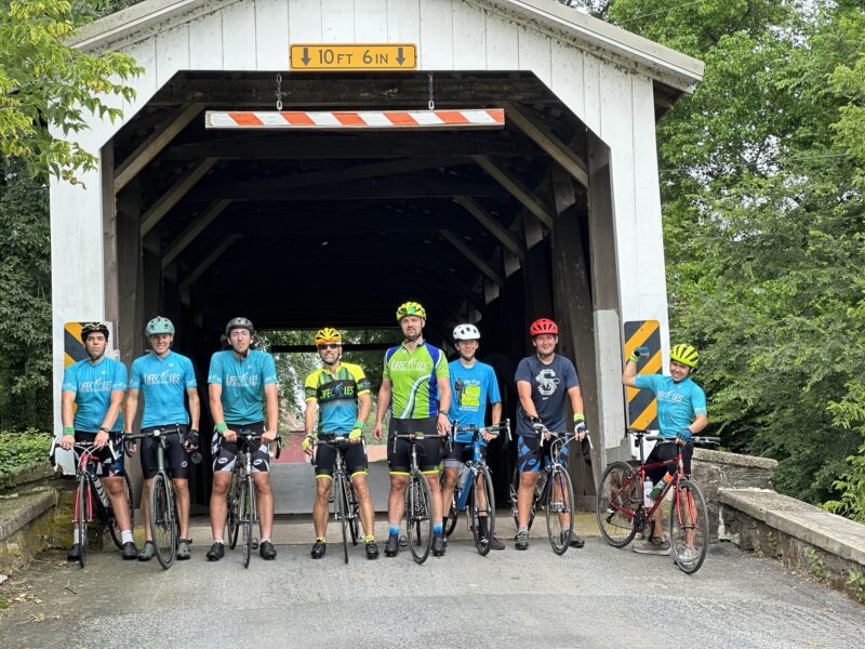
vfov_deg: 19.1
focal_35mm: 77
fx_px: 1924
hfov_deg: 25.3
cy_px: 324
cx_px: 432
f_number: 2.8
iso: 32
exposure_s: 1/99
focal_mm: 9
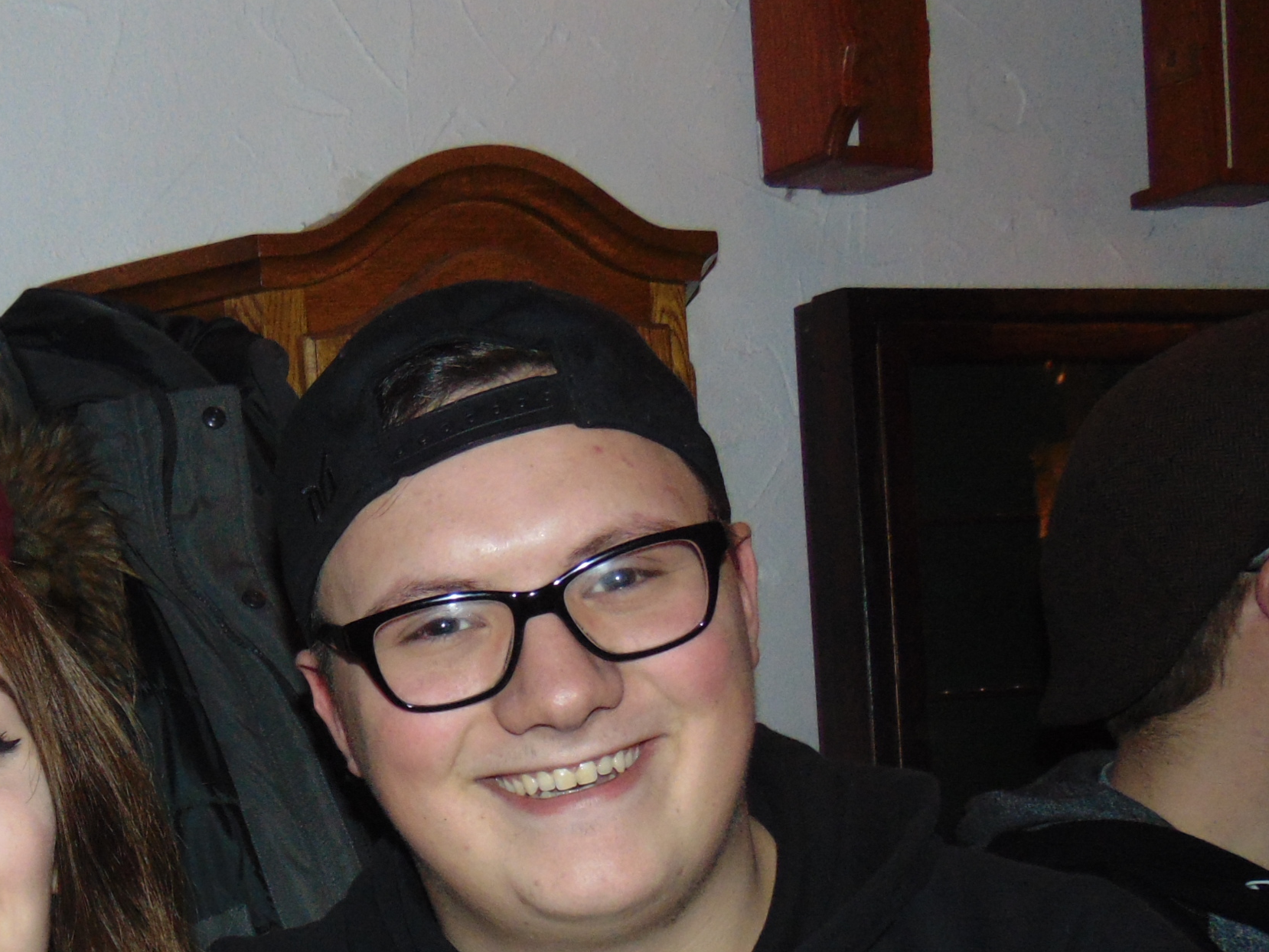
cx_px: 116
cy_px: 825
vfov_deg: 25.9
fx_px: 2017
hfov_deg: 33.0
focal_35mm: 55
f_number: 3
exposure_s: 1/8
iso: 200
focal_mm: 4.5
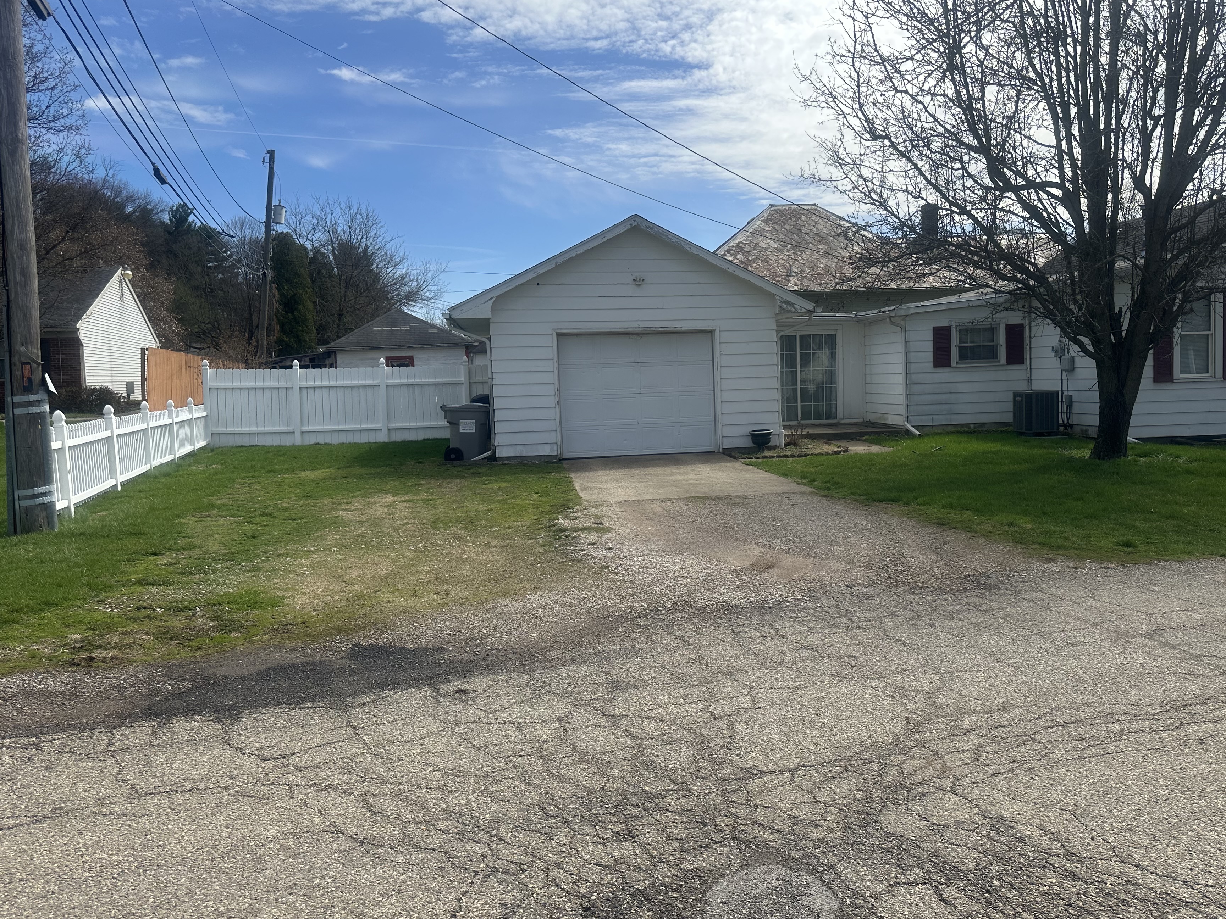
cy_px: 442
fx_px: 992
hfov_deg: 63.2
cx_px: 687
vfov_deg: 49.7
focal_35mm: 28
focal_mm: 6.86
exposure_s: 1/4762
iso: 80
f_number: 1.78
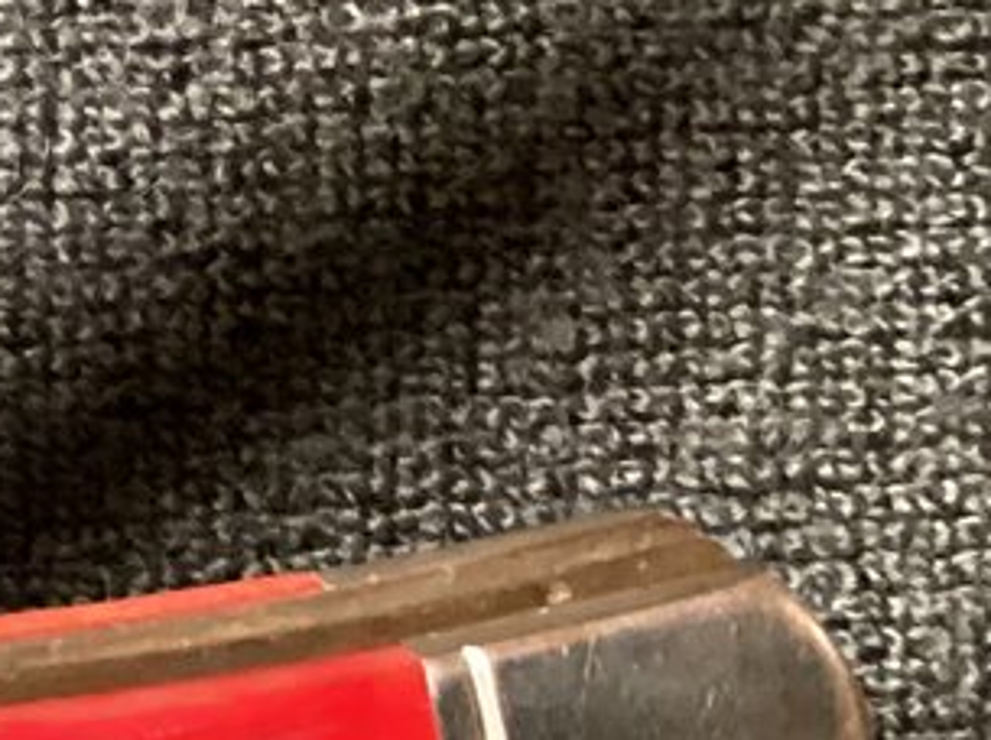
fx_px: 4404
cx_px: -1015
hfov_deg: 11.5
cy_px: -60
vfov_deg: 9.5
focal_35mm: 154
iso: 640
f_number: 2.4
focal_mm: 3.3
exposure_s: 1/30
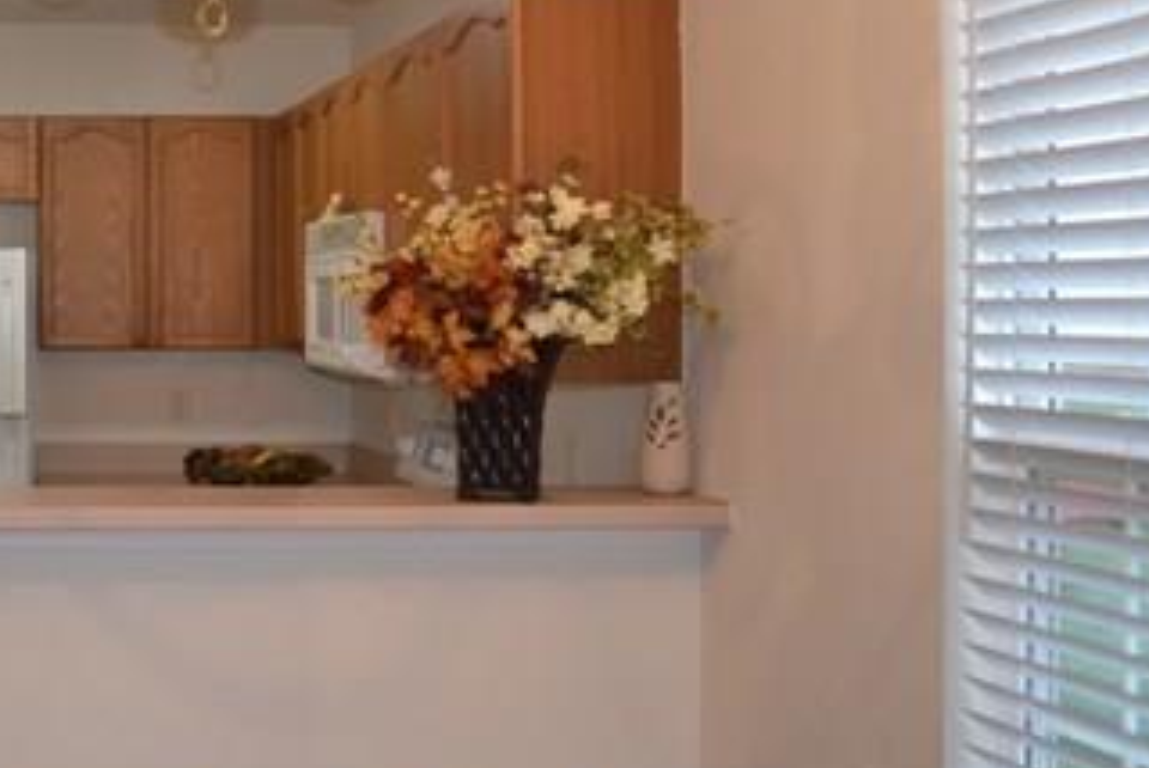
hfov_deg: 34.1
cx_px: 39
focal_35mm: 54
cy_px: 325
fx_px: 1725
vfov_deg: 25.1
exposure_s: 1/60
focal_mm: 18
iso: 400
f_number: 3.5
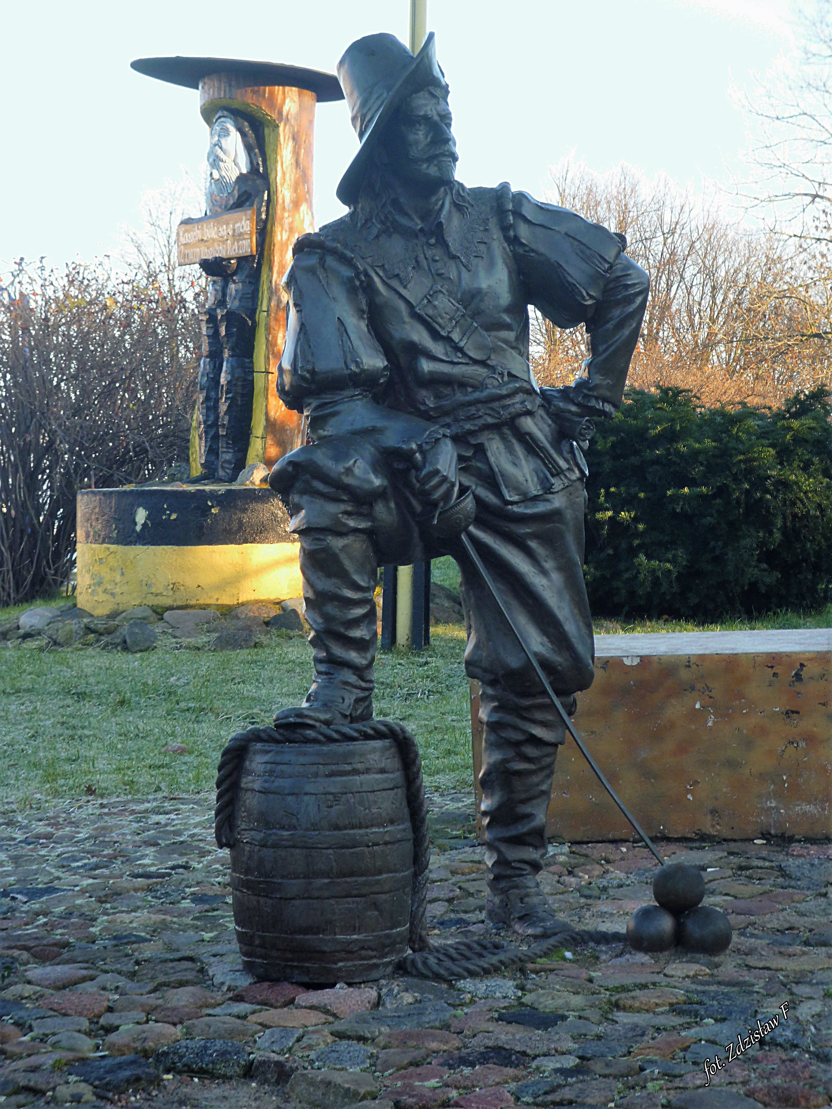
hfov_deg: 17.2
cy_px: 554
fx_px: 2756
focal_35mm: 86
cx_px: 416
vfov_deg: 22.8
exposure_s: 1/50
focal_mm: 15.2
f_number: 5.5
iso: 80
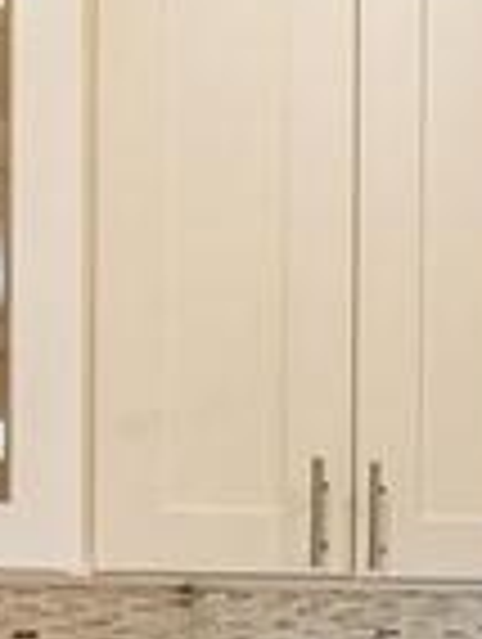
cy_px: 709
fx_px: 1703
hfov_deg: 12.8
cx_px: 1122
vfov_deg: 20.3
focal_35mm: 92
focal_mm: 17
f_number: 8
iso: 400
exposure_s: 1/15
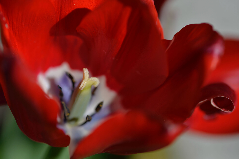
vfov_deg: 13.0
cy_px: 80
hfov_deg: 19.5
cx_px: 120
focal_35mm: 105
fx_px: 697
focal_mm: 105
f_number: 4
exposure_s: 1/2000
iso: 100
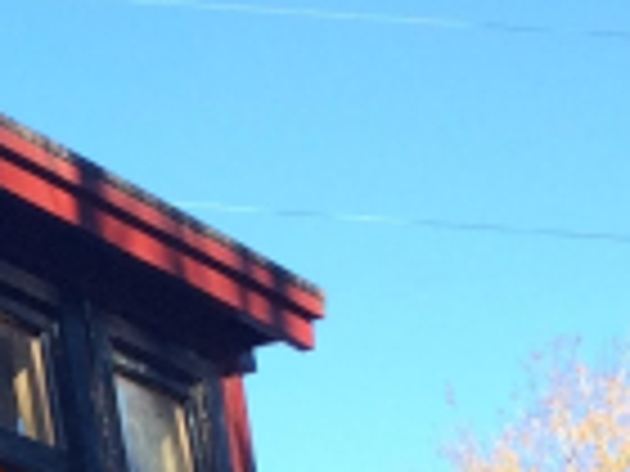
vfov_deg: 7.5
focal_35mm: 187
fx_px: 3403
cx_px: -792
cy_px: 1086
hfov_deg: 9.6
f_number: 2.2
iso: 32
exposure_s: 1/533
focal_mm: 4.15
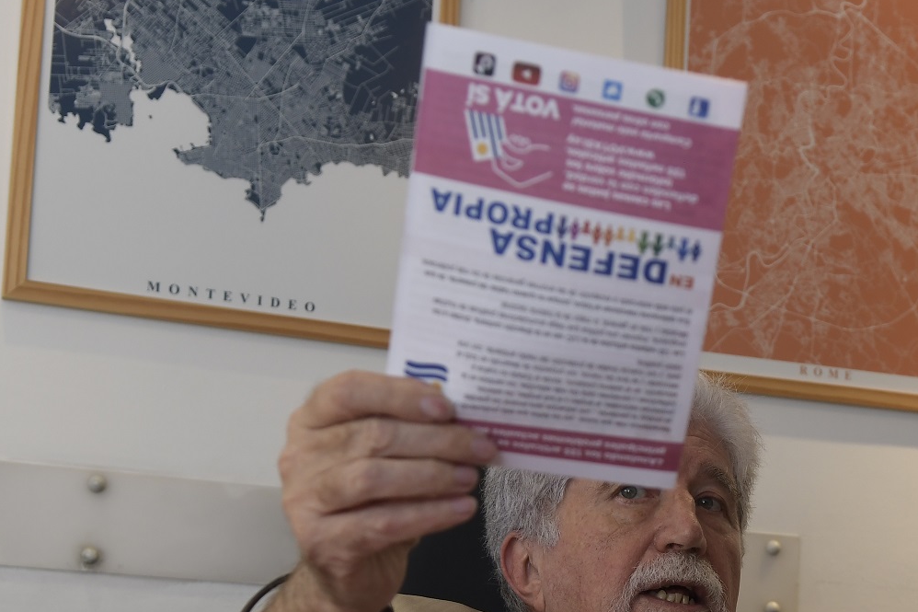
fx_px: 2139
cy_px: 510
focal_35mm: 84
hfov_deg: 24.0
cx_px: 687
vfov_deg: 16.1
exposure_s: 1/100
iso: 500
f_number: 4.5
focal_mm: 31
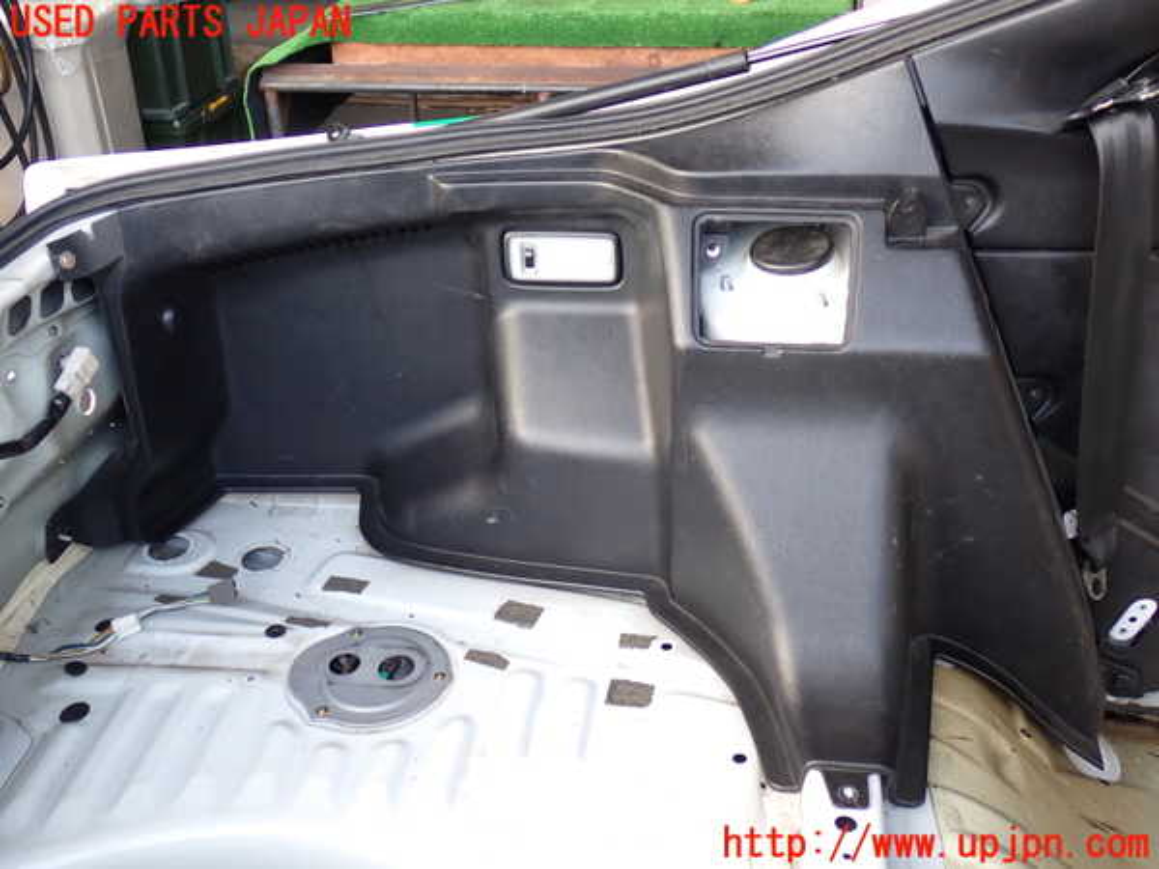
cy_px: 434
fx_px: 1272
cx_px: 580
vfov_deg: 37.7
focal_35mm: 38
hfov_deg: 49.0
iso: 200
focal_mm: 6.83
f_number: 2.7
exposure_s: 1/80
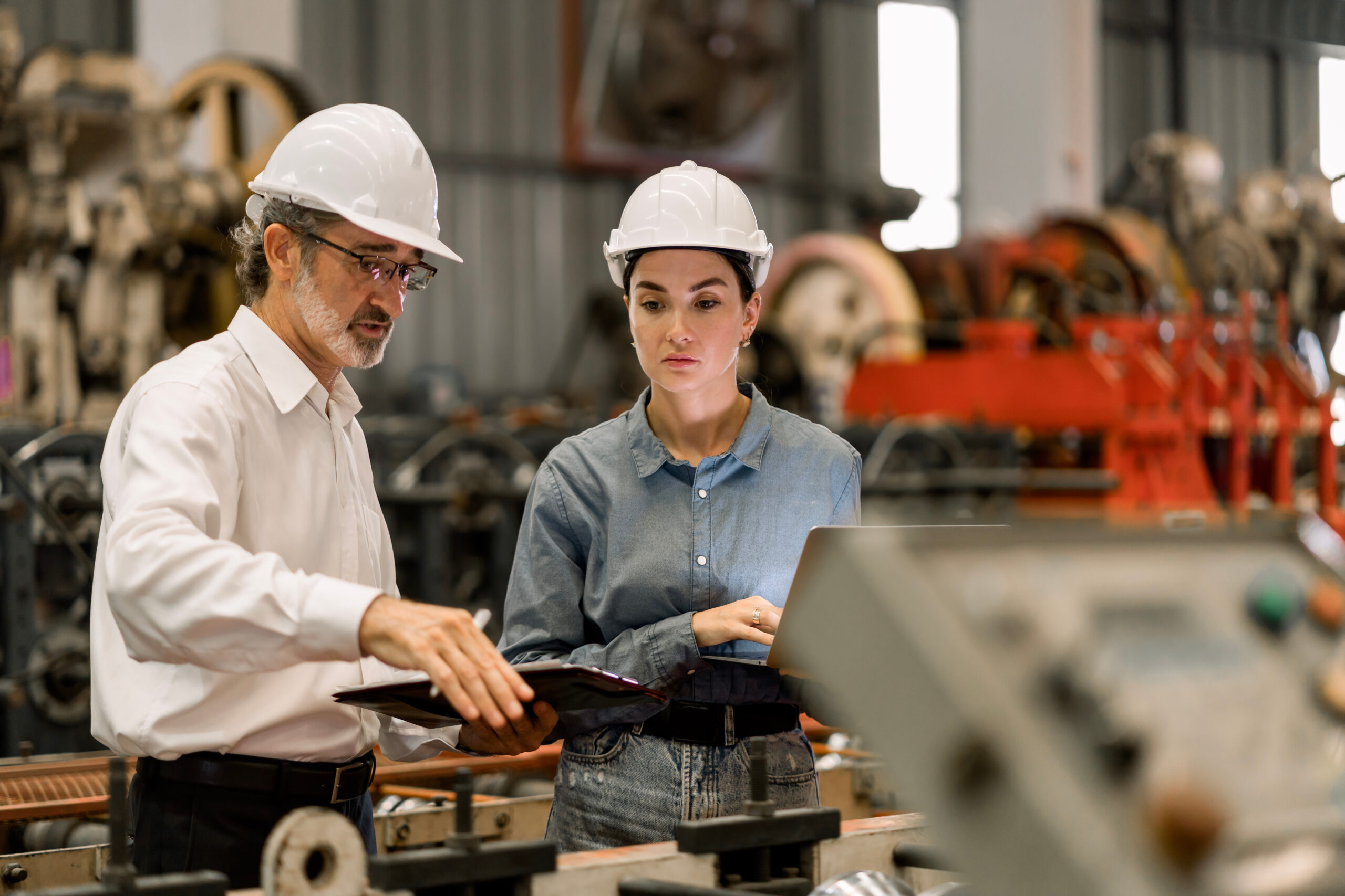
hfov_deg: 23.9
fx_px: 3176
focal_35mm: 85
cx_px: 672
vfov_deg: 16.1
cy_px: 448
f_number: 1.8
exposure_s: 1/250
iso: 640
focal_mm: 85
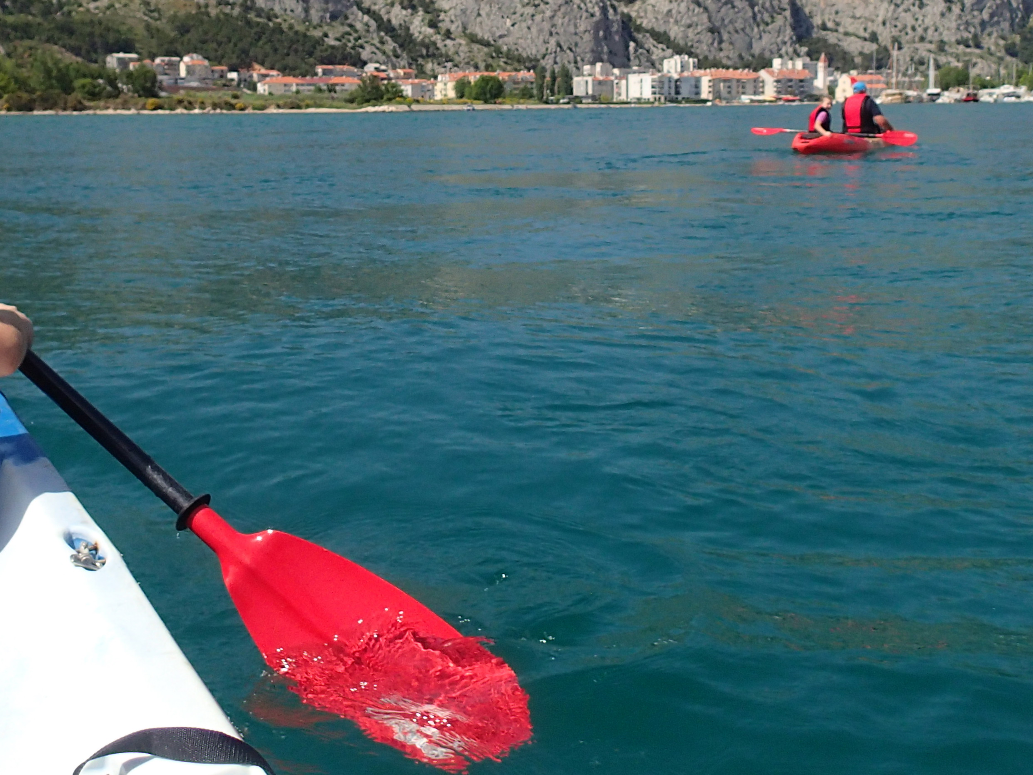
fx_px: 1194
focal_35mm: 40
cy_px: 265
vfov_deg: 35.6
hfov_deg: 46.7
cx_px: 439
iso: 250
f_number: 8
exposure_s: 1/500
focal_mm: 4.5
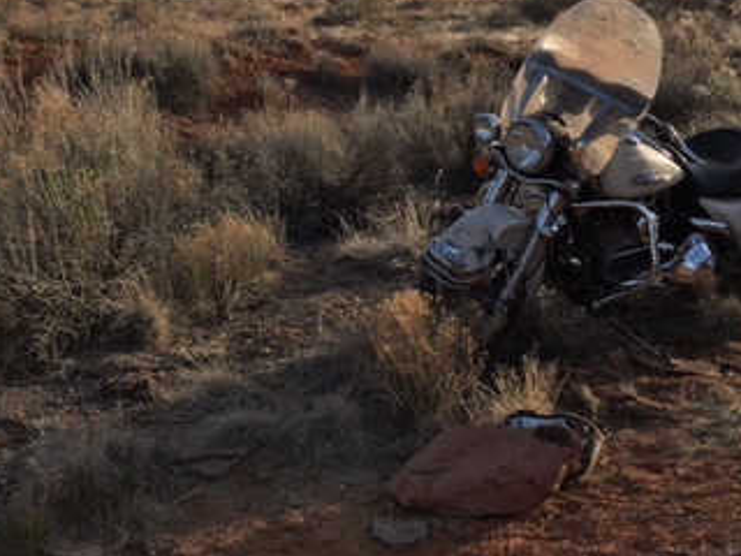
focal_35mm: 58
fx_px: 1242
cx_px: 248
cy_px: 58
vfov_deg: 24.5
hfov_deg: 33.0
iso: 25
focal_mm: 4.15
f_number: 2.2
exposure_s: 1/827
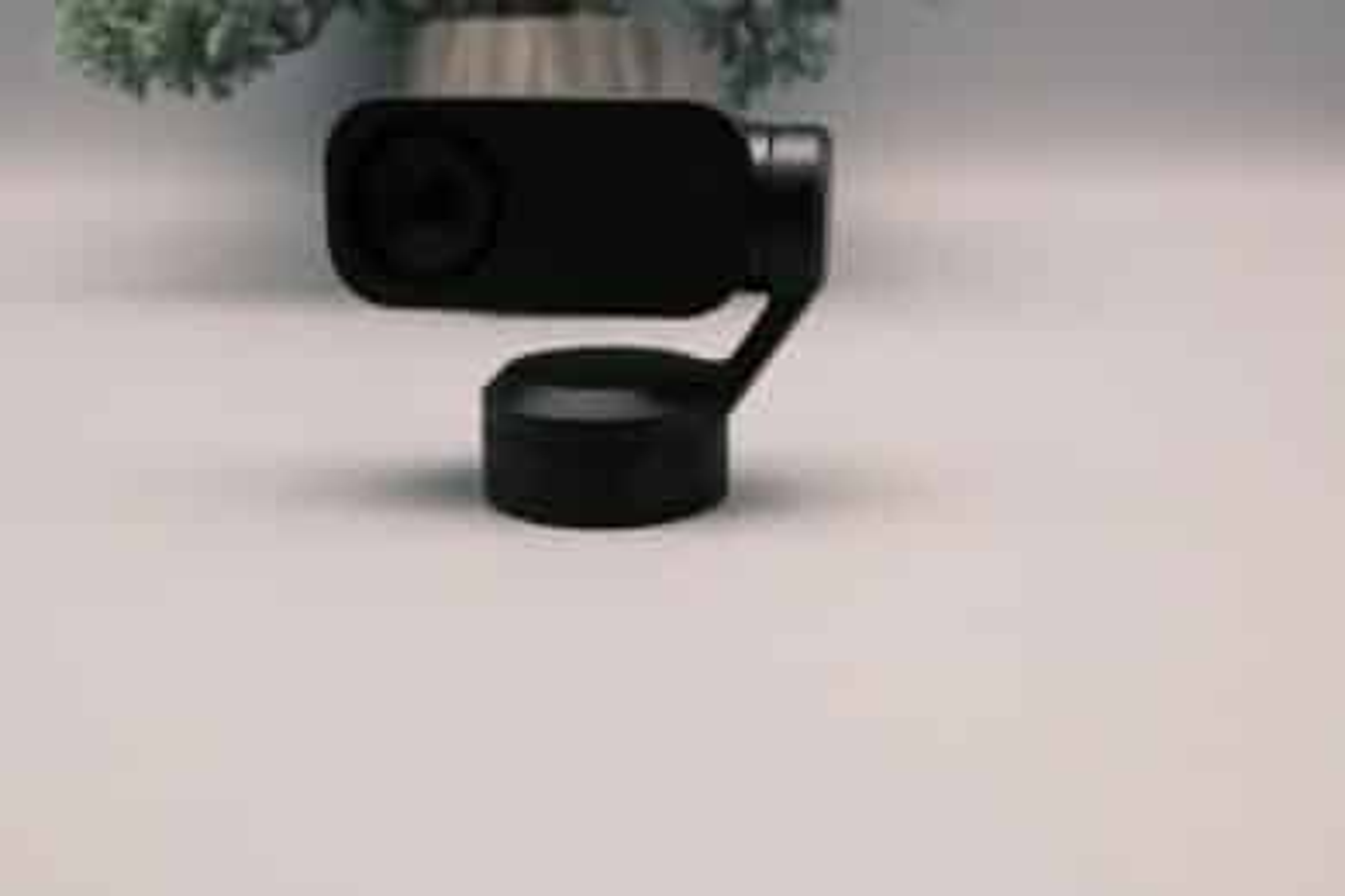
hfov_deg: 57.2
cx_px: 672
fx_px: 1233
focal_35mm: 33
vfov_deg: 40.0
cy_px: 448
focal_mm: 22
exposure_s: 1/100
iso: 640
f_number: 8
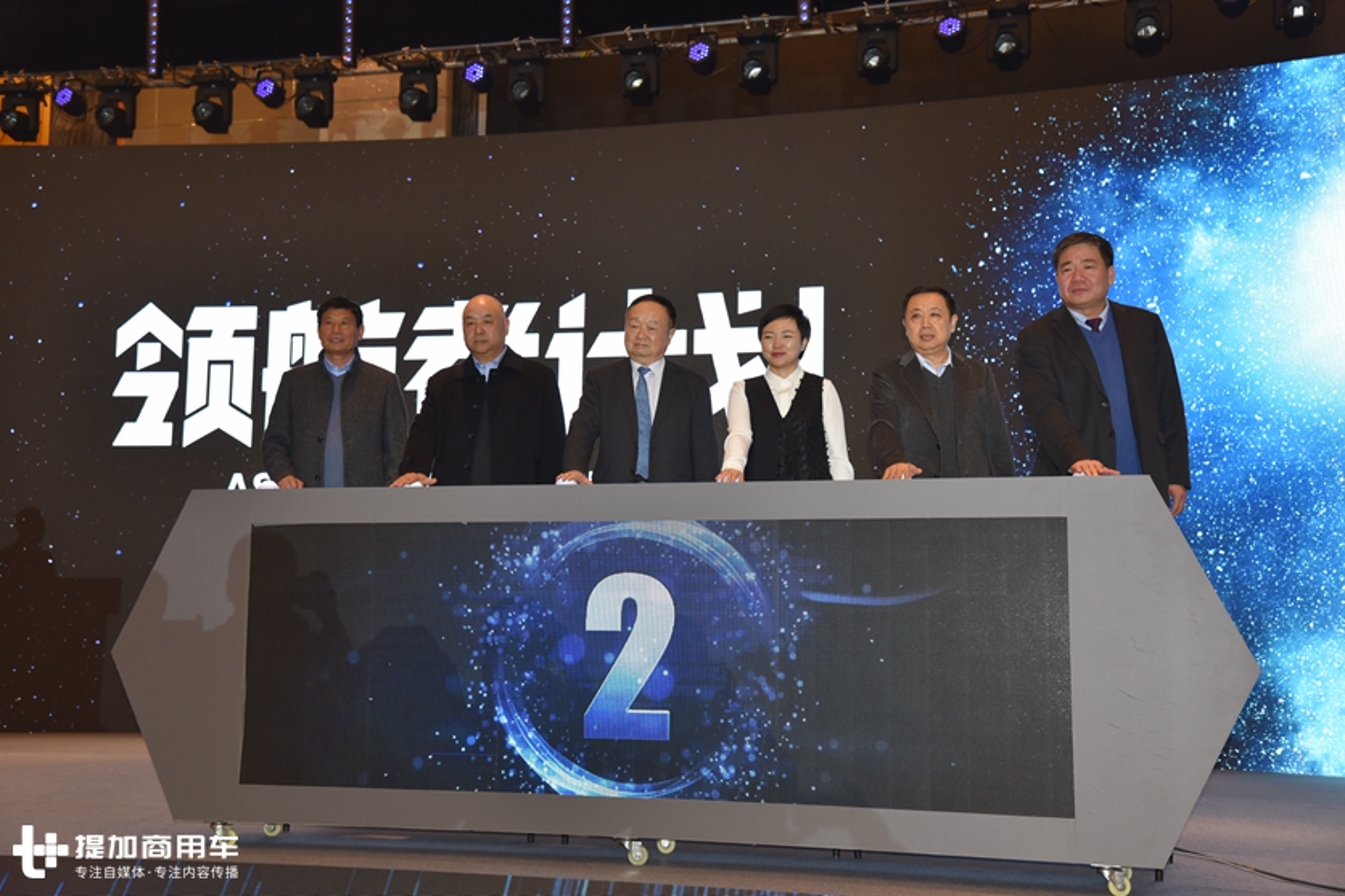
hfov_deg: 44.5
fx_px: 1643
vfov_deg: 30.5
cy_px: 448
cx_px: 672
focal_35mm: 44
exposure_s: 1/100
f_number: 5
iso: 800
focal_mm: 44
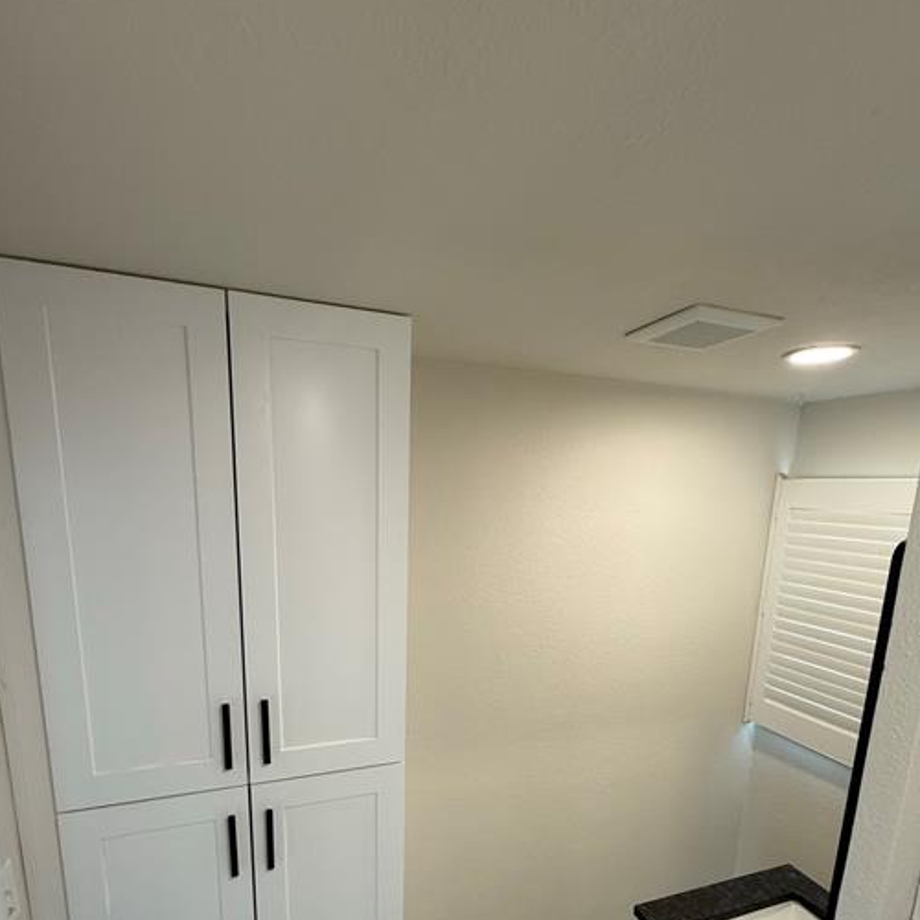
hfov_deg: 77.7
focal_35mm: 19
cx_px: 464
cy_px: 605
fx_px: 571
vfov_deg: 75.5
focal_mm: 2.22
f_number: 2.2
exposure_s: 1/120
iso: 160
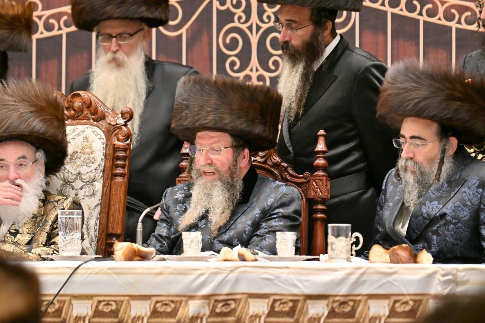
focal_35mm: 300
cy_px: 162
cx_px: 242
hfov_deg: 6.9
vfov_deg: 4.6
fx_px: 4040
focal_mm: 200
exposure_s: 1/400
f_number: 2.8
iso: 400
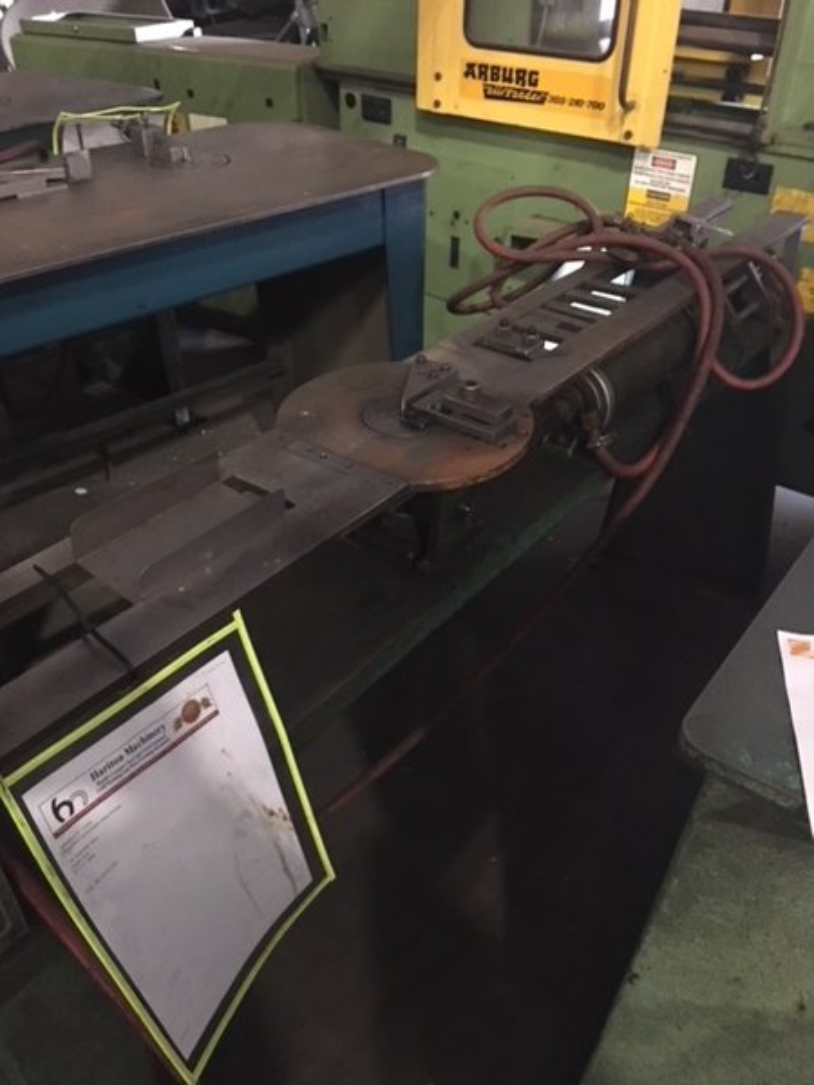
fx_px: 909
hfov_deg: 48.2
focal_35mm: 29
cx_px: 407
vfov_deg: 61.7
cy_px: 542
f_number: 2.2
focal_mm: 4.15
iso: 500
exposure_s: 1/15
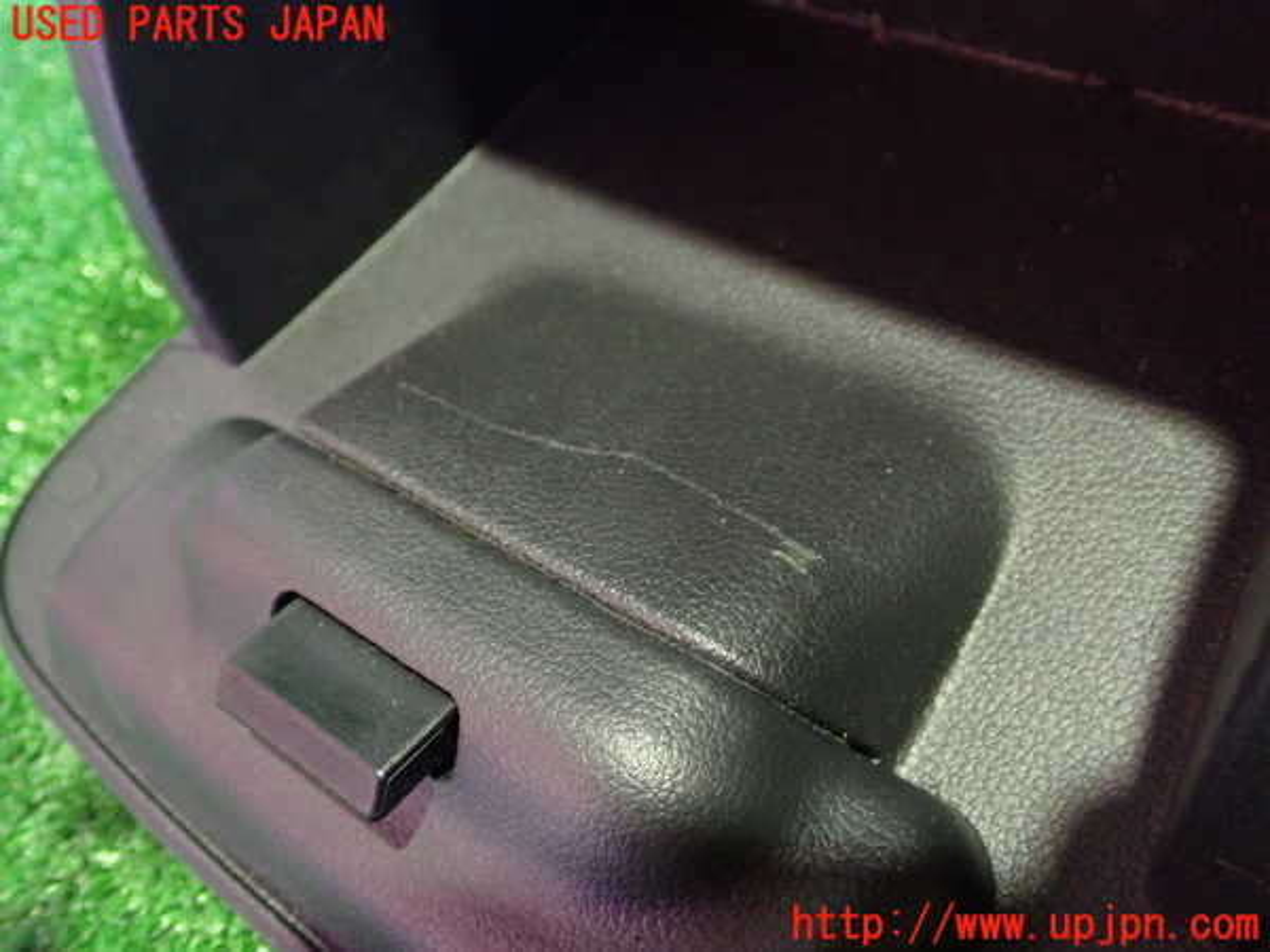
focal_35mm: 32
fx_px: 1174
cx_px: 635
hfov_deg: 56.8
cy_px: 476
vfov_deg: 44.2
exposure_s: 1/13
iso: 800
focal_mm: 5.79
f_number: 2.4
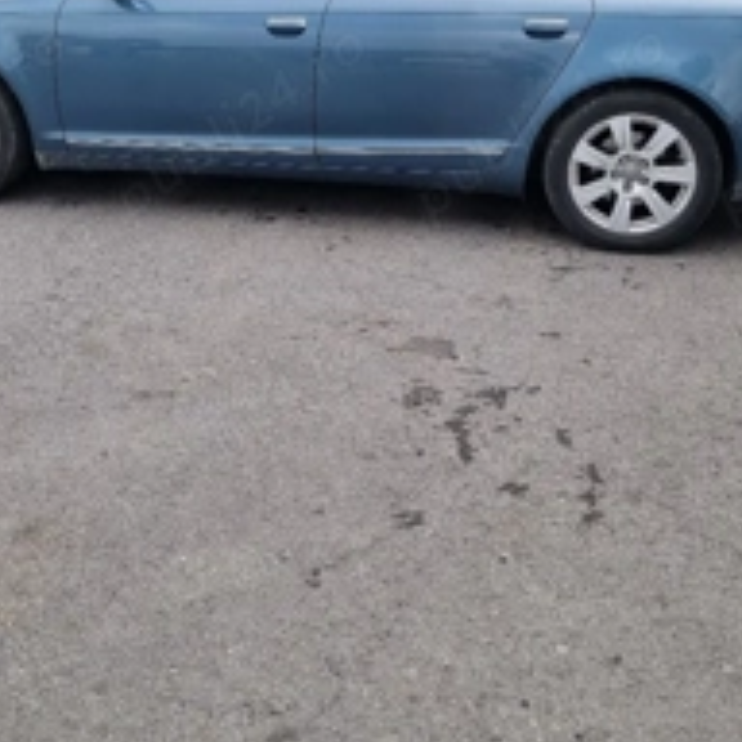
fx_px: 1164
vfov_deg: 34.5
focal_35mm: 48
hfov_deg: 35.3
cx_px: 317
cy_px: 170
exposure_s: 1/435
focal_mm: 5.4
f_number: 1.8
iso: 50
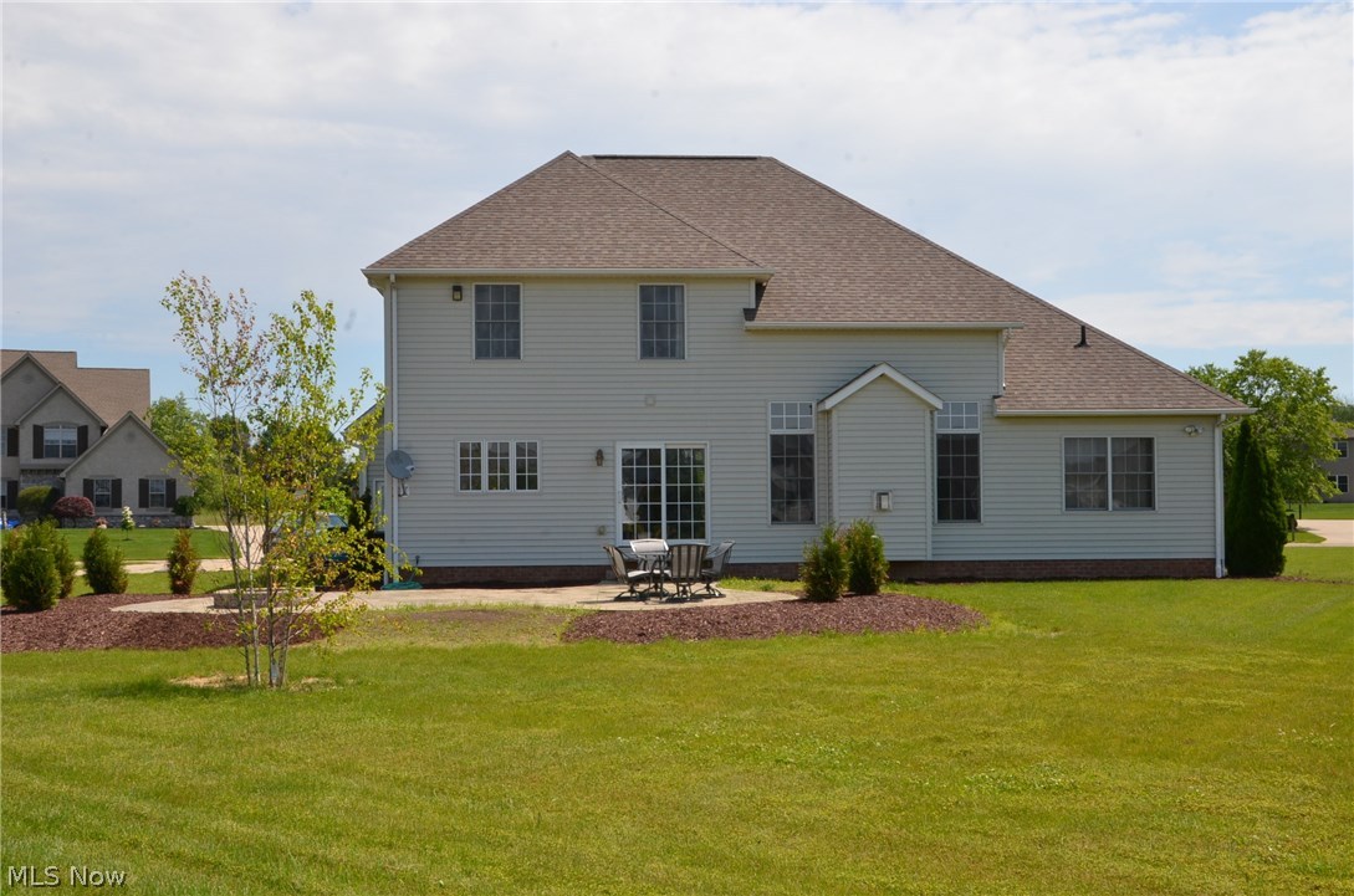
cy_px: 448
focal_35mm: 39
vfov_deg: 34.1
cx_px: 677
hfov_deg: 49.6
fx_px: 1464
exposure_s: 1/250
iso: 500
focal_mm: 26
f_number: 20
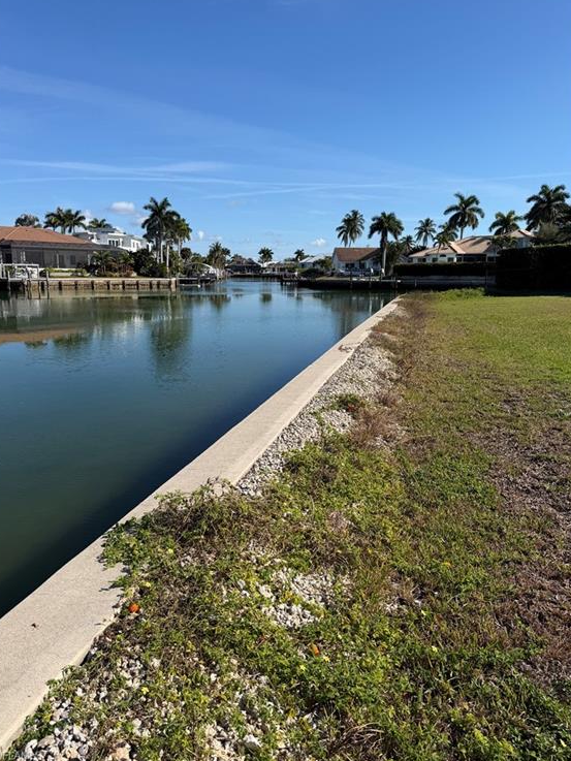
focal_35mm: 25
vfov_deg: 69.4
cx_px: 282
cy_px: 367
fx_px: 550
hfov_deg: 54.9
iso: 80
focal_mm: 6.76
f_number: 1.78
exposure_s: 1/5319
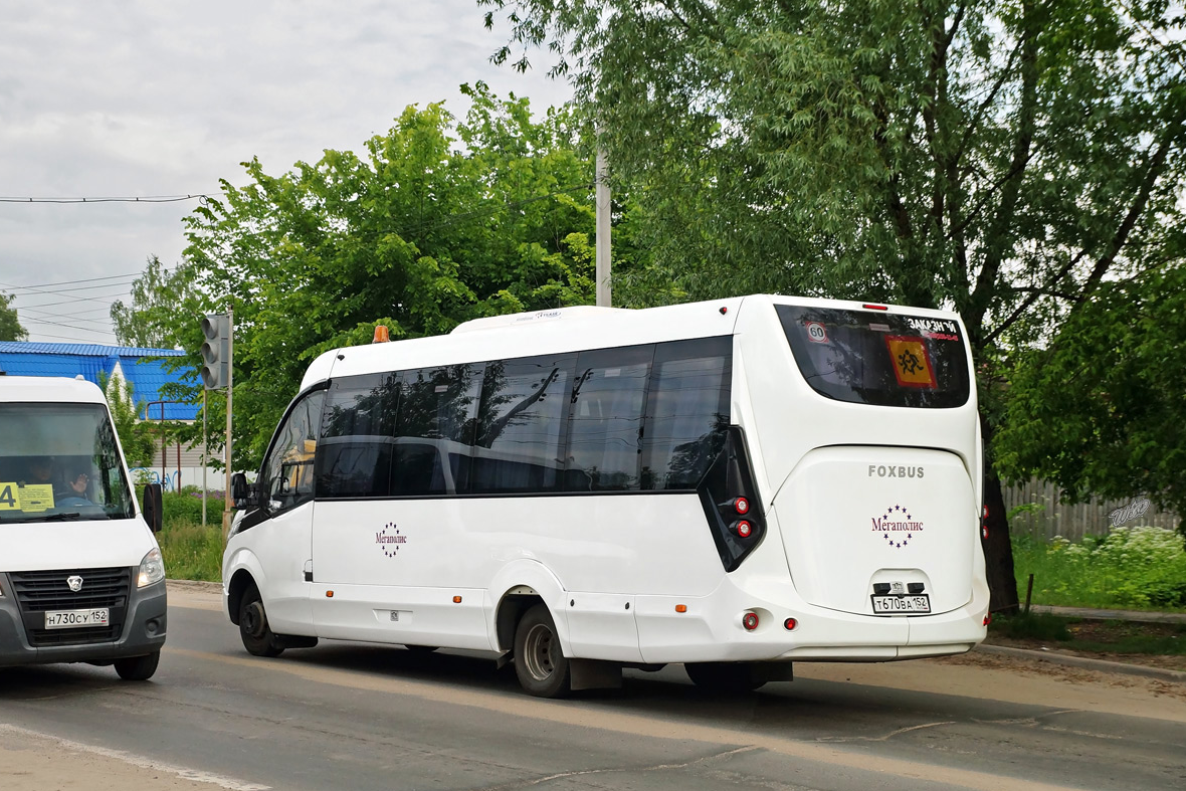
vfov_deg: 22.3
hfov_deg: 32.9
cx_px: 588
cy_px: 401
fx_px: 2010
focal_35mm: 61
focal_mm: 40
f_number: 5.6
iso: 400
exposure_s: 1/800
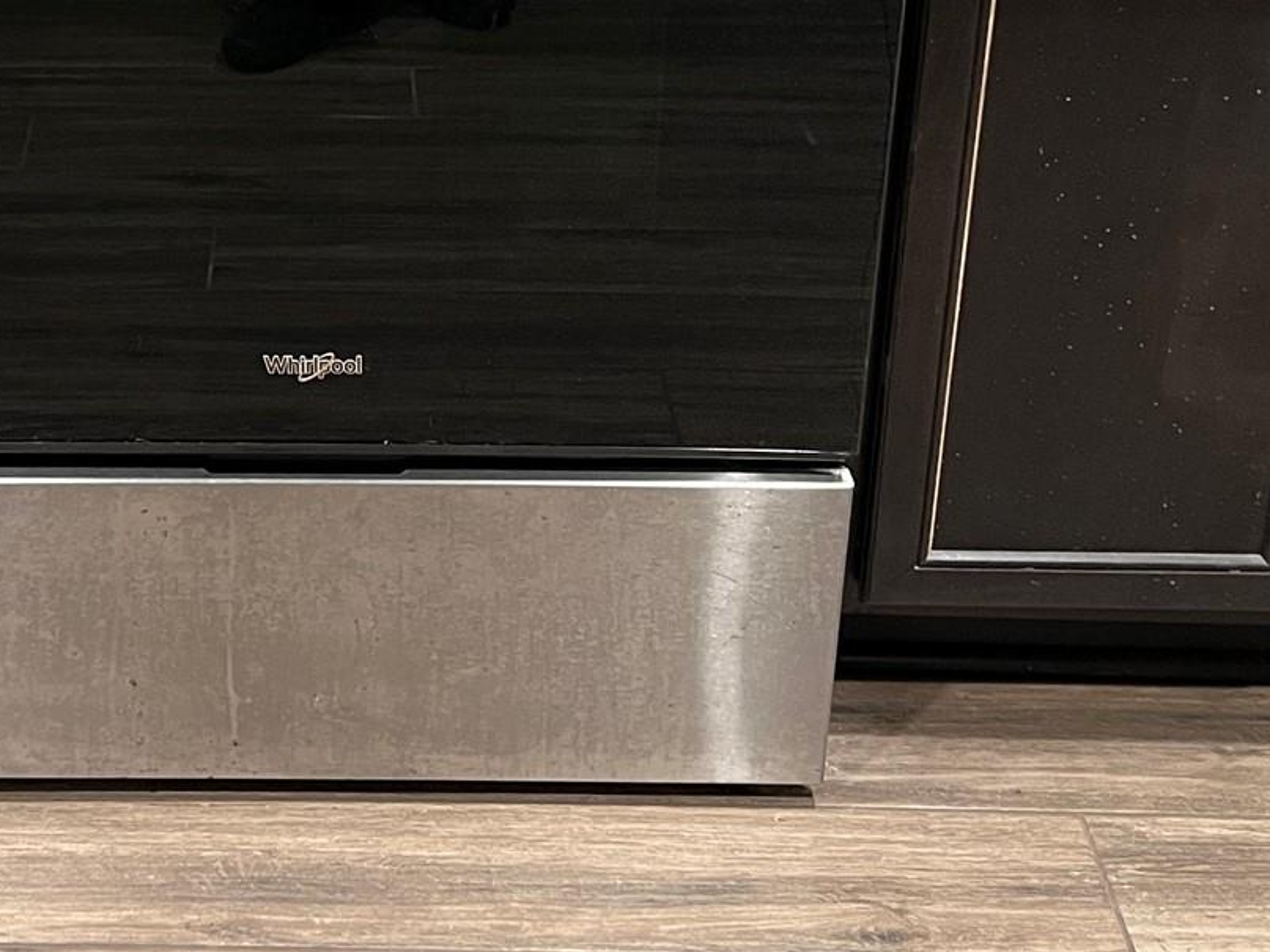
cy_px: 76
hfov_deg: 28.8
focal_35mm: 66
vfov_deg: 21.7
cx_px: 279
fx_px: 2421
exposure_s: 1/40
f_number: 1.5
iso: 400
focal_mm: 5.7
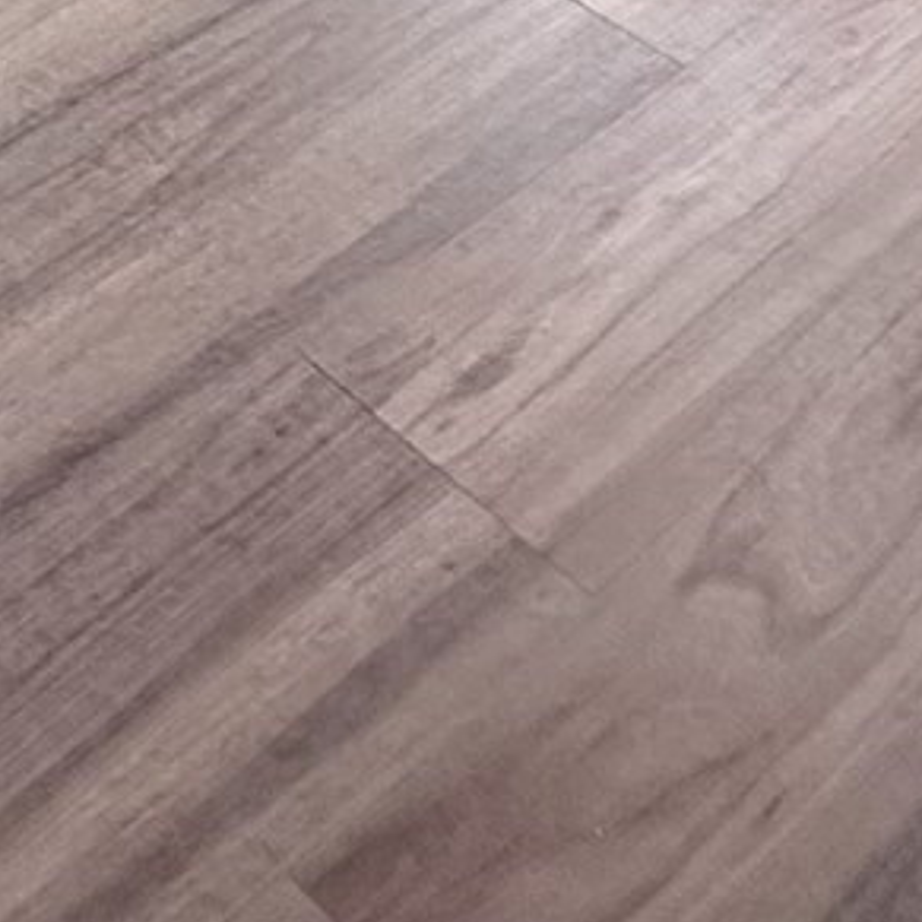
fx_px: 2622
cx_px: -257
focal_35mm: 87
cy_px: -1309
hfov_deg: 18.6
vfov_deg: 13.9
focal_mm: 2.22
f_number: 2.2
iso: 125
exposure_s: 1/99
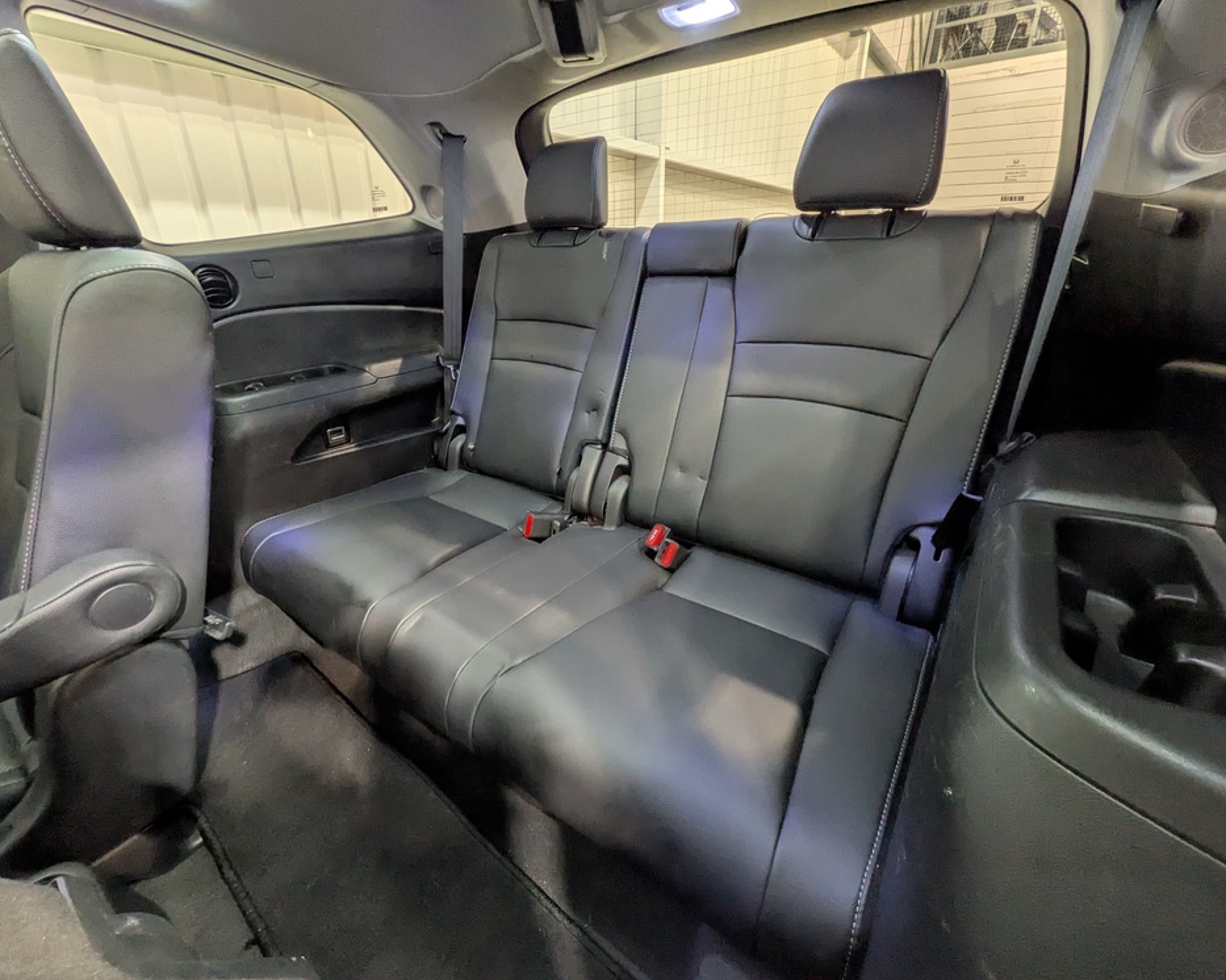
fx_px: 544
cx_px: 602
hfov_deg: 96.8
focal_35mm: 15
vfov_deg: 84.0
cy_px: 482
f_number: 2.2
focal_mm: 1.83
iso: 158
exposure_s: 1/24
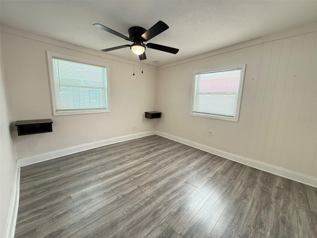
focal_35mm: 14
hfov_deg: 102.1
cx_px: 158
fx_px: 128
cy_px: 119
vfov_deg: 85.7
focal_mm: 2.22
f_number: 2.2
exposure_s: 1/120
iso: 400
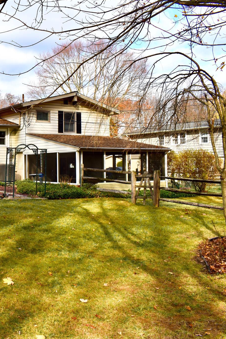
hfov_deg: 30.3
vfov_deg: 47.4
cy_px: 169
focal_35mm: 41
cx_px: -1
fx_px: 386
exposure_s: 1/200
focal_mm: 18
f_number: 7.1
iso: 100
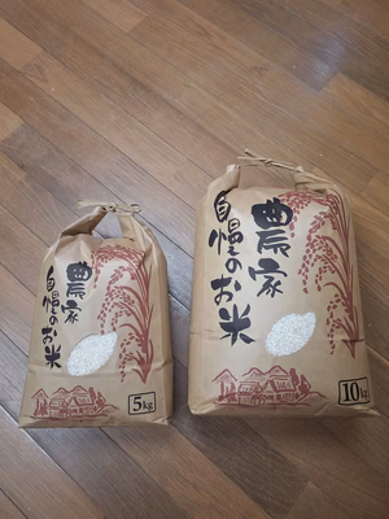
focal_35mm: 23
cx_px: 194
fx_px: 345
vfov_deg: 73.9
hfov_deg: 58.9
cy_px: 260
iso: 250
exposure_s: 1/30
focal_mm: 5.54
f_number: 1.8
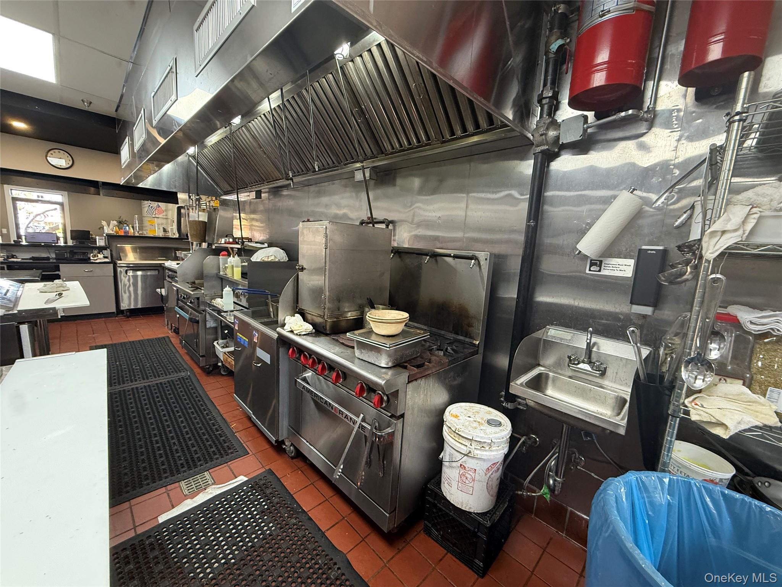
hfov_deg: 102.1
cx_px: 391
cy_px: 294
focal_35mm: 14
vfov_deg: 85.7
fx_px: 316
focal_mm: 2.22
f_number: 2.2
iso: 400
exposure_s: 1/60
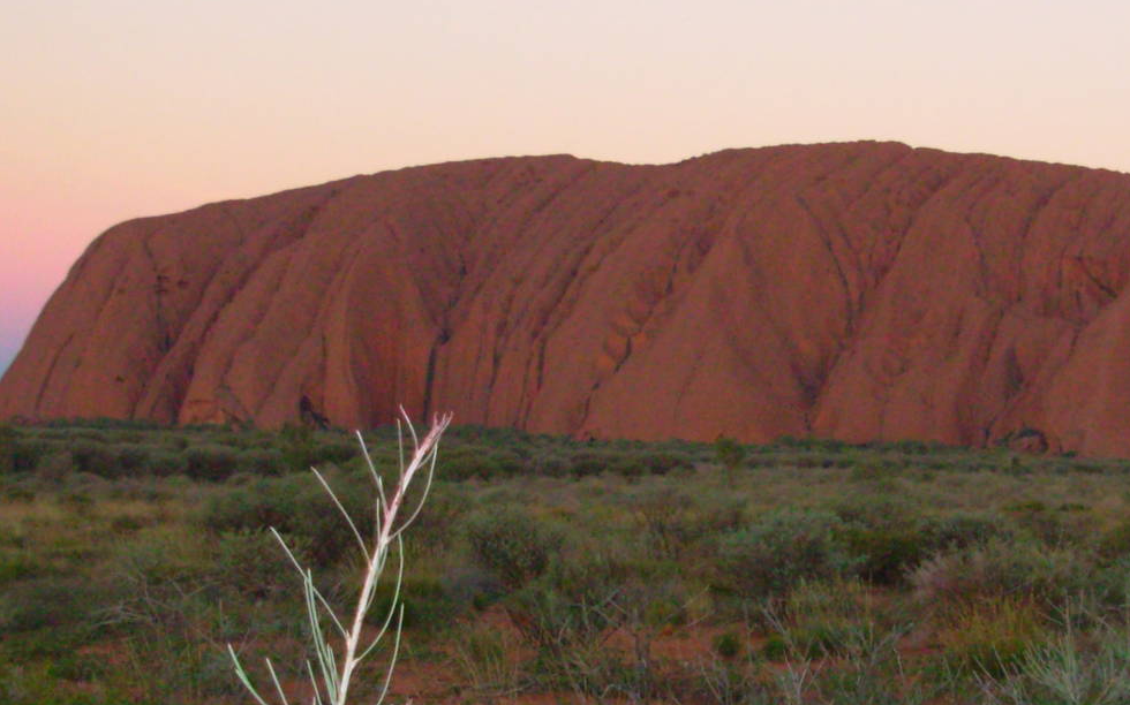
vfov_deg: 14.5
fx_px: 2771
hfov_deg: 22.9
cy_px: 356
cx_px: 755
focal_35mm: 90
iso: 200
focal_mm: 8.5
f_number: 3.2
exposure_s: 1/136
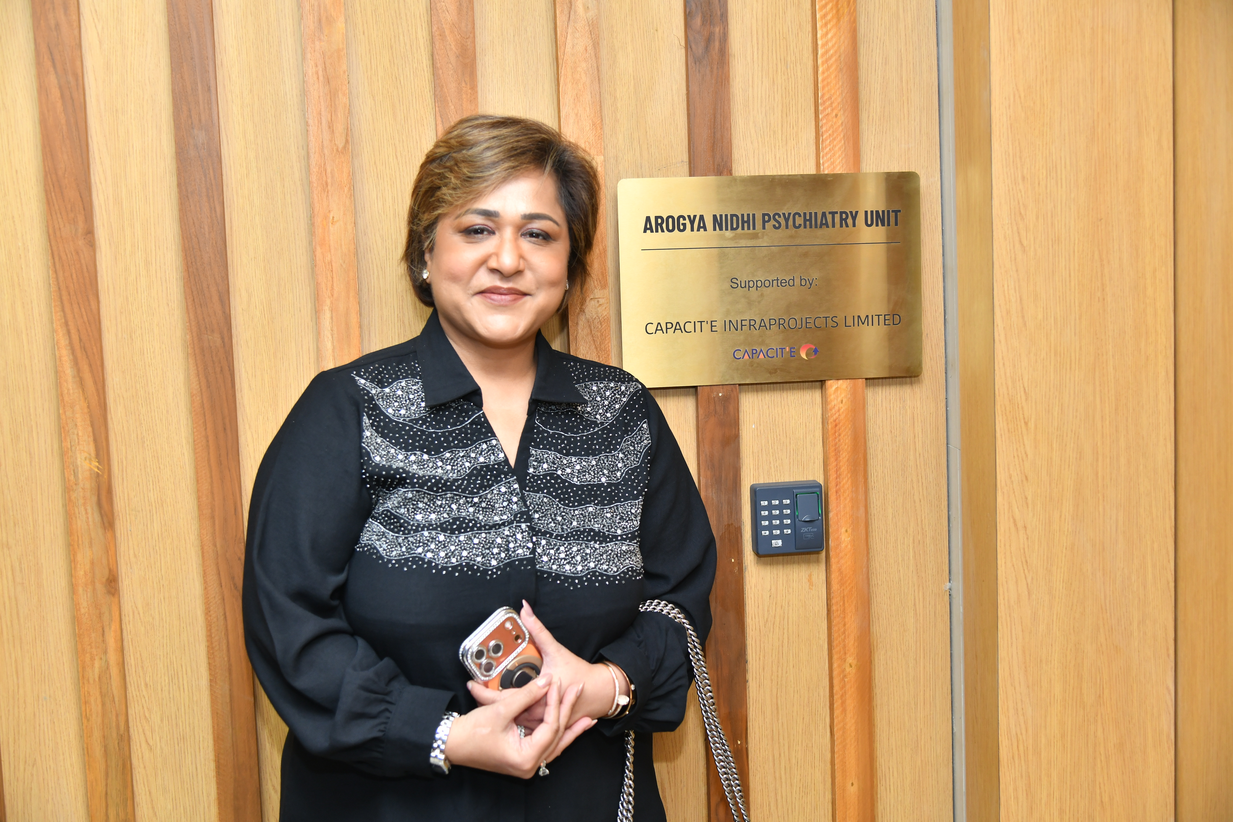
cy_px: 411
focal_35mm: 48
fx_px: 1644
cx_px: 616
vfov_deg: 28.1
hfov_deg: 41.1
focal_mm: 48
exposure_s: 1/60
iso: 500
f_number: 4
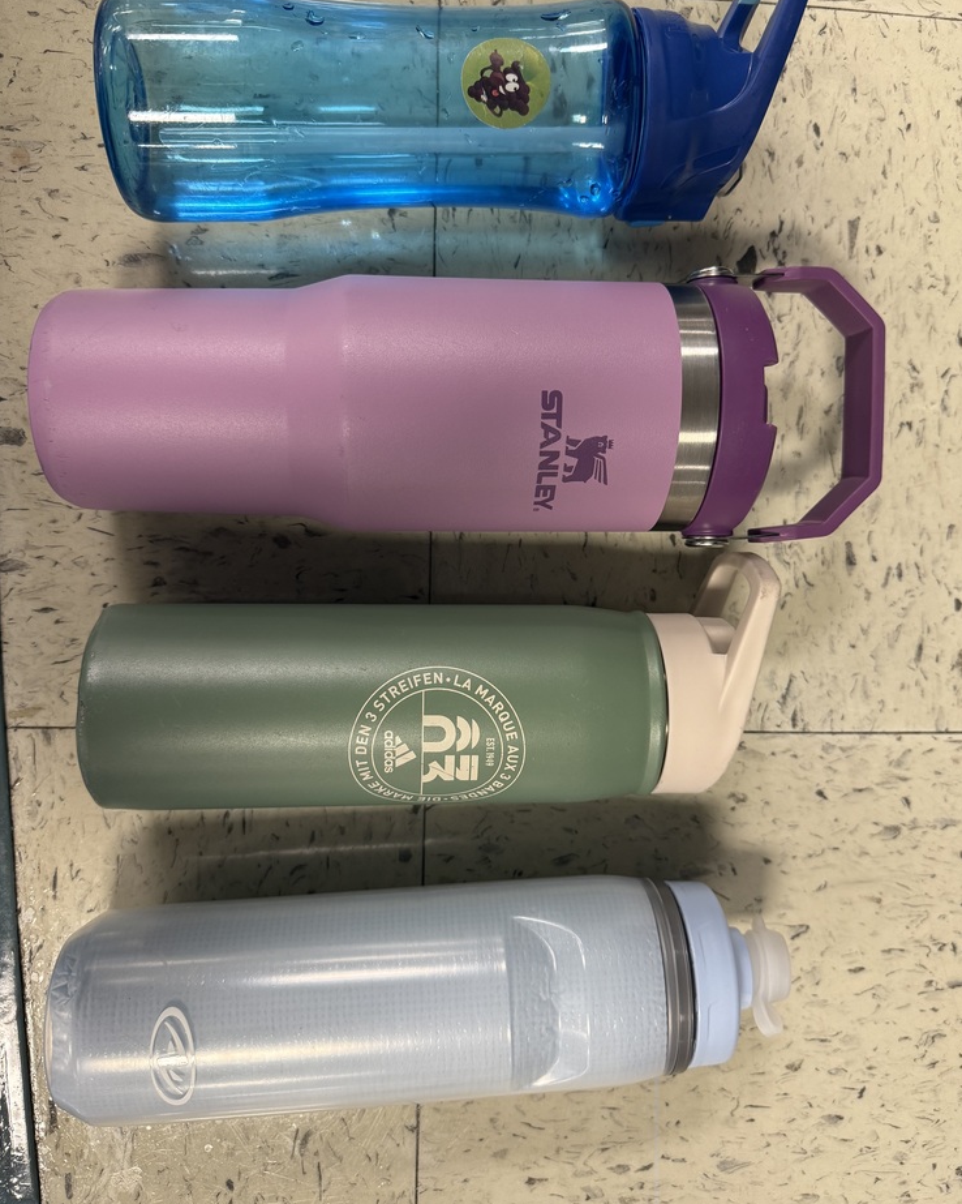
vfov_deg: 66.0
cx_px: 498
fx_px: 926
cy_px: 574
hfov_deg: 54.9
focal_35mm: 26
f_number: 1.78
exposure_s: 1/60
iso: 160
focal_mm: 6.76
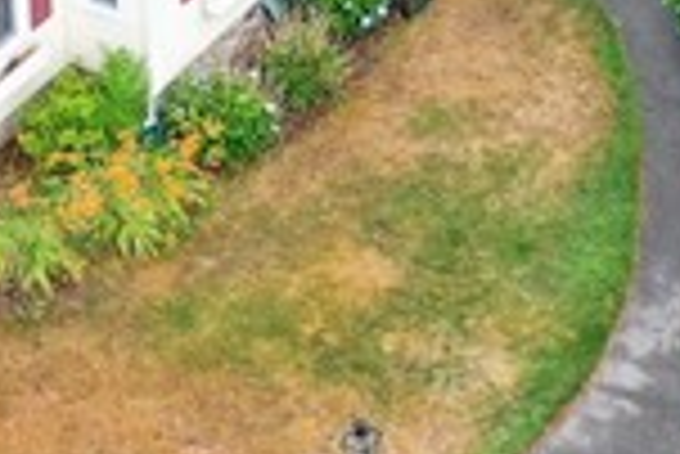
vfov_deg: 7.0
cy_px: -506
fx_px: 3592
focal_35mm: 190
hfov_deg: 10.8
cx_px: 446
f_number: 2.8
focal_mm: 10.26
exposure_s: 1/200
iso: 100
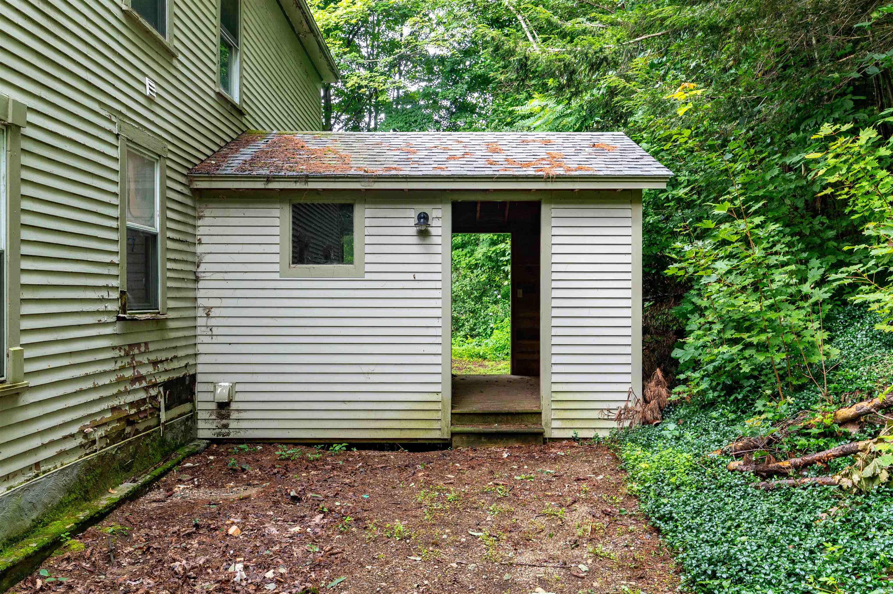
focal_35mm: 29
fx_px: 719
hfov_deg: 63.7
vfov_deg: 44.9
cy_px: 297
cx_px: 446
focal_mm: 29
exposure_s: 1/50
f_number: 7.1
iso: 320
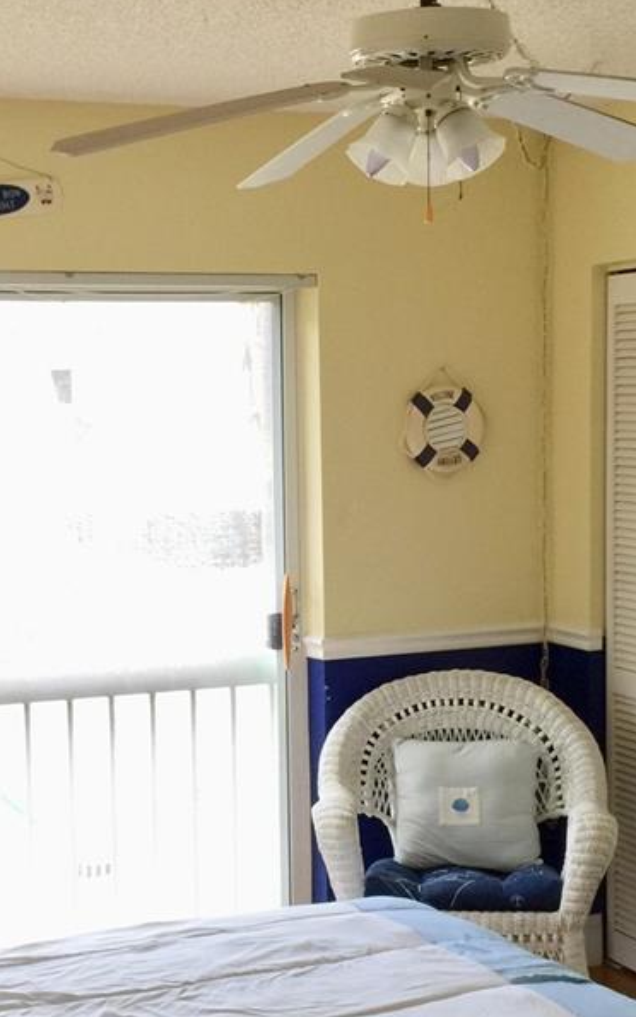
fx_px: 1719
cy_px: 622
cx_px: 178
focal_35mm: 62
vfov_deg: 32.8
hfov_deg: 20.8
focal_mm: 4.15
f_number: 2.2
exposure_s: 1/40
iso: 32
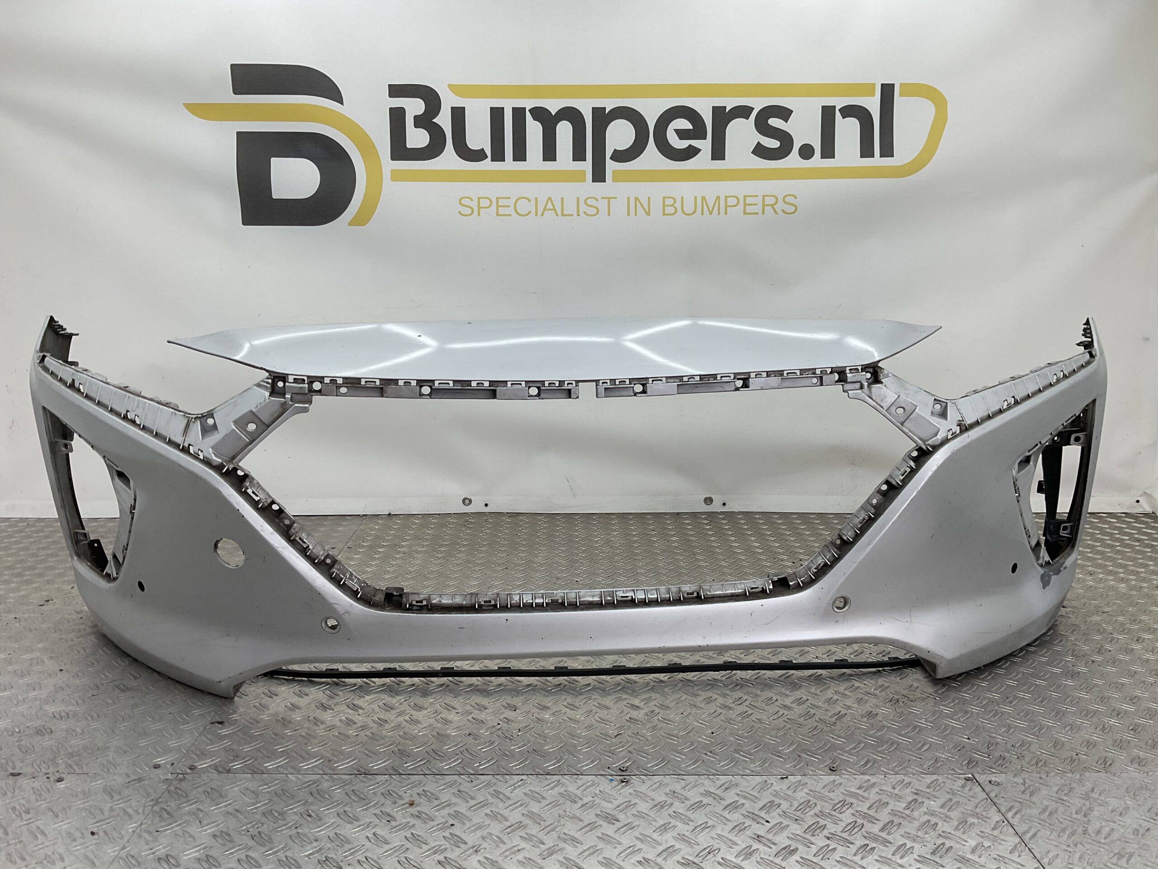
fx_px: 970
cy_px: 434
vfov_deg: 48.2
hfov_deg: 61.7
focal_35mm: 29
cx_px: 579
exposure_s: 1/125
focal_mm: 3
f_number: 1.8
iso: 16
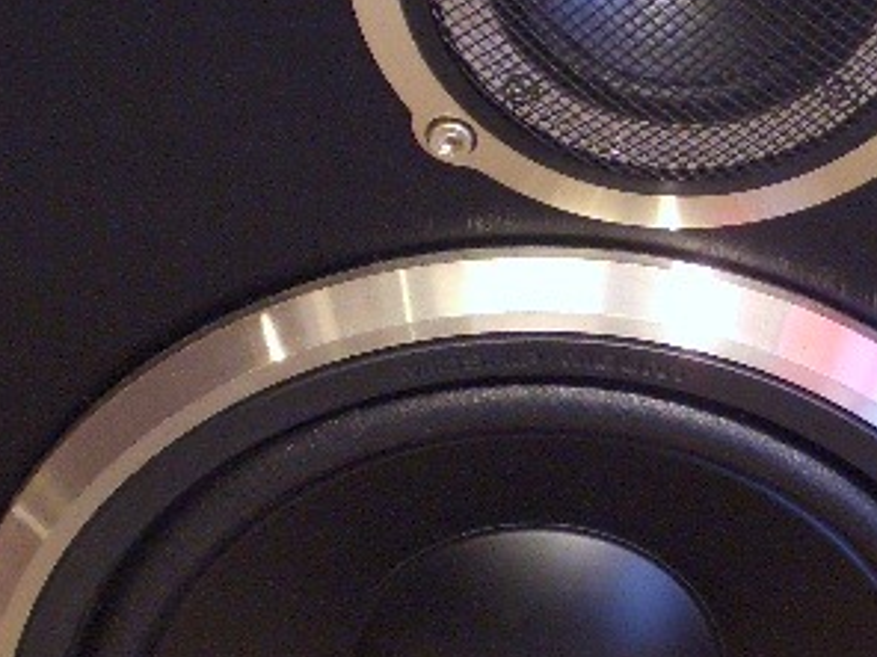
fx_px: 5751
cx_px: 687
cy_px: 432
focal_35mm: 227
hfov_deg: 8.7
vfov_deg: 6.5
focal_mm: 17.4
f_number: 4.8
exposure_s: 1/8
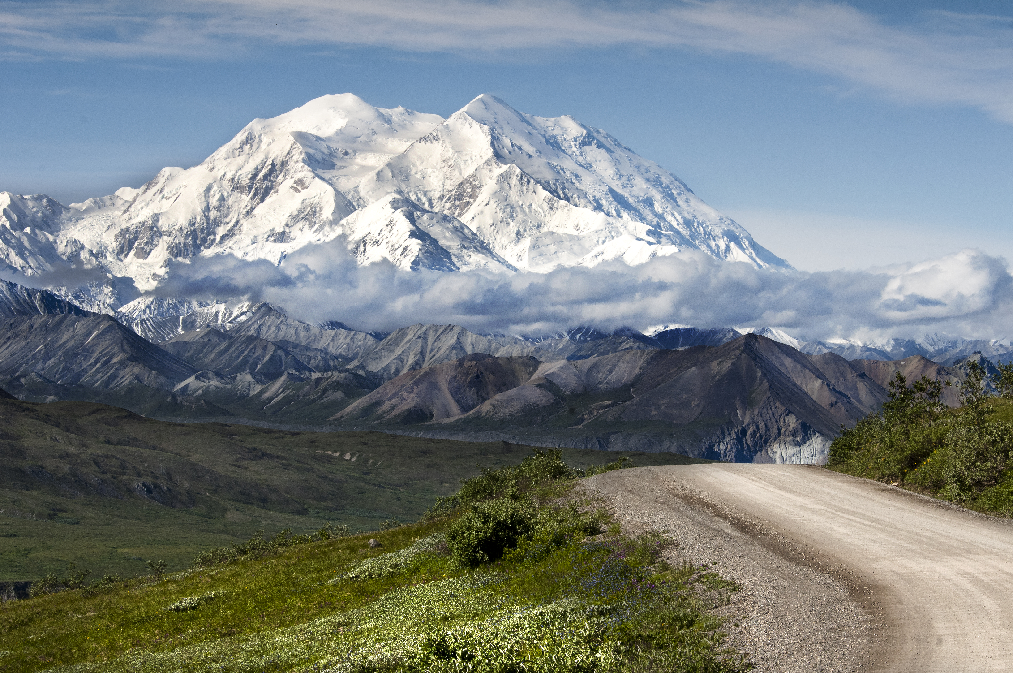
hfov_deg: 17.1
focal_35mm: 120
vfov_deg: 11.4
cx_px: 506
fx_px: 3373
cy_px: 336
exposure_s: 1/400
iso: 400
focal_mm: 80
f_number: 18
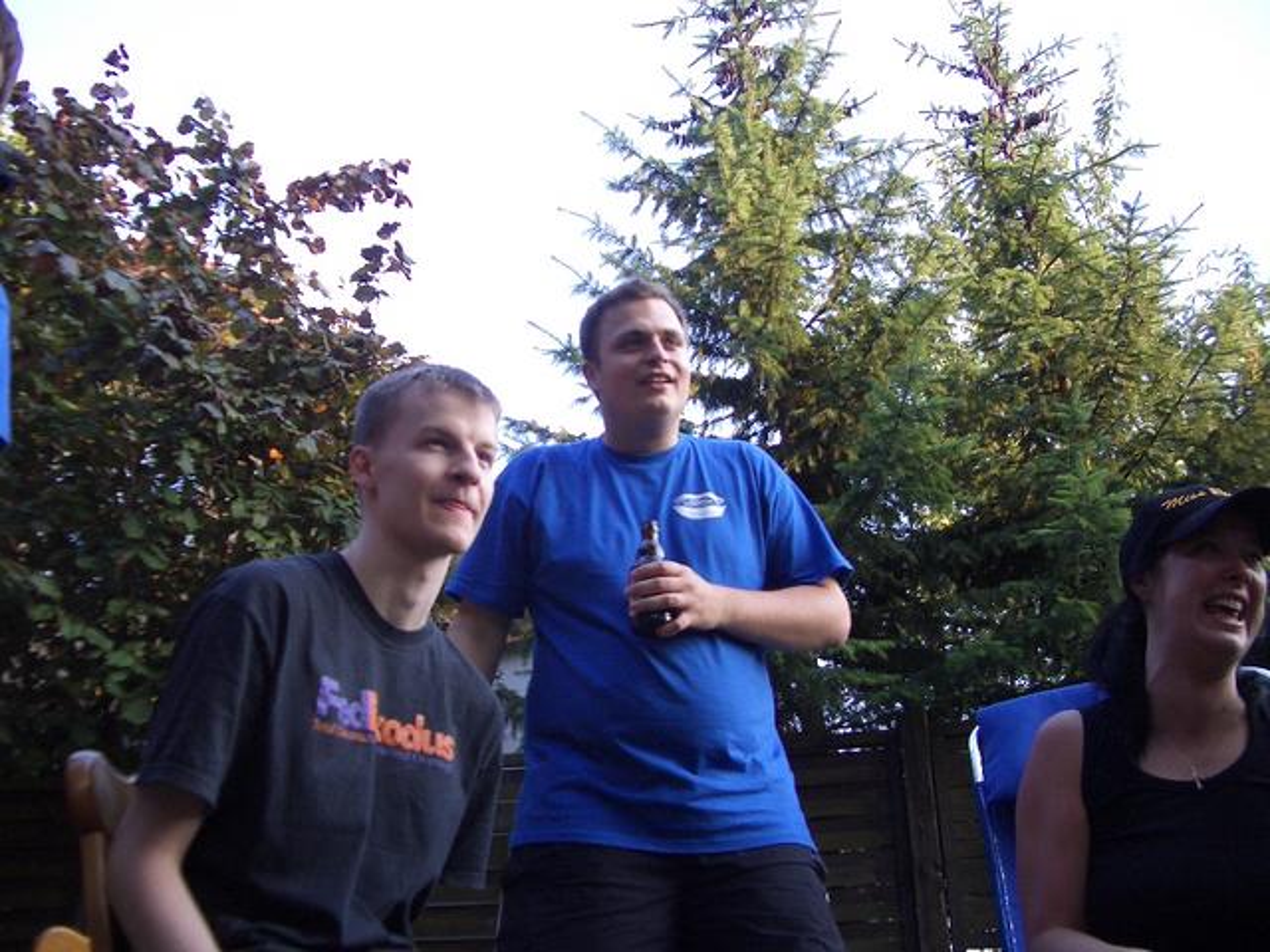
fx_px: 1284
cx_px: 635
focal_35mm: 35
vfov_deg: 40.7
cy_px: 476
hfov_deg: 52.6
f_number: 2.6
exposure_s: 1/125
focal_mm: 5.8
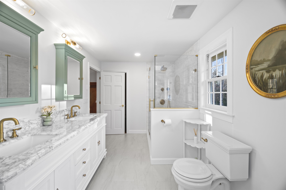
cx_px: 143
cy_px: 95
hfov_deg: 104.3
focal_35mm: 14
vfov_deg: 81.1
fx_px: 111
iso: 250
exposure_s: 1.3
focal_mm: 14
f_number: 7.1
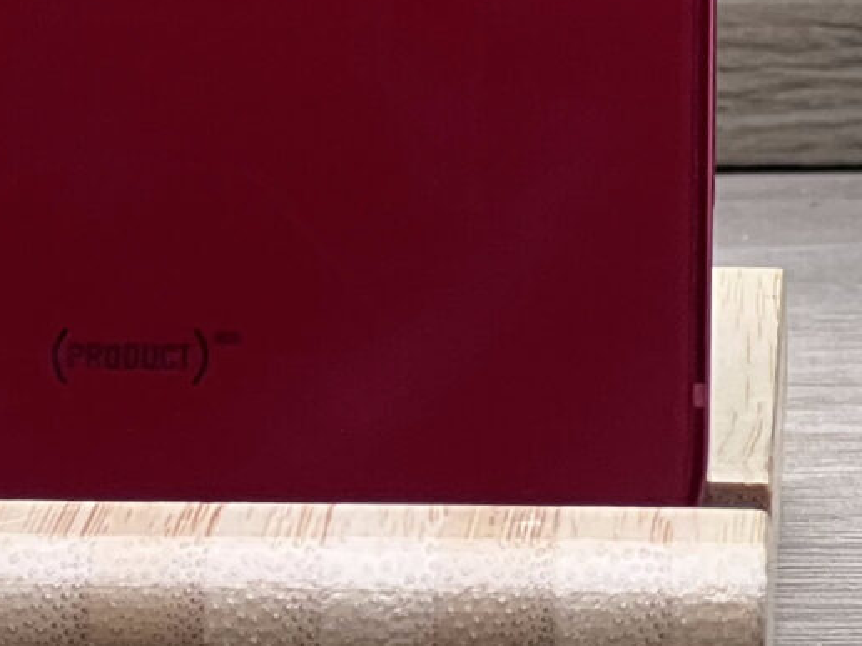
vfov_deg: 3.9
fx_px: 9512
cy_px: -399
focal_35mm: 382
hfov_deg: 5.2
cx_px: -154
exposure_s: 1/100
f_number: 2.8
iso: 125
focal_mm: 9
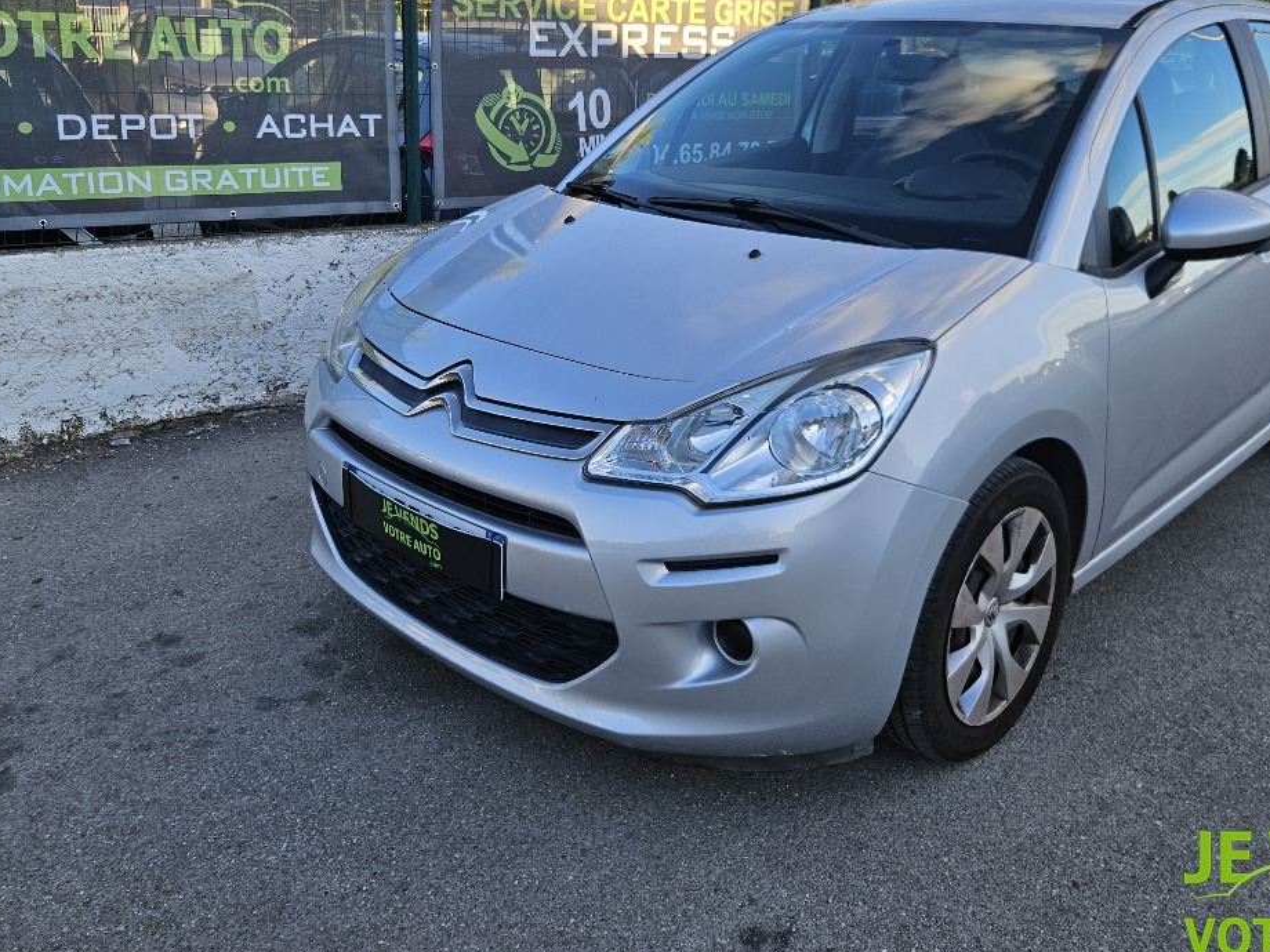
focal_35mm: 32
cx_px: 628
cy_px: 328
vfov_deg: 43.6
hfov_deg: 56.8
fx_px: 1174
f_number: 1.8
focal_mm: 5.4
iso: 40
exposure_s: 1/719
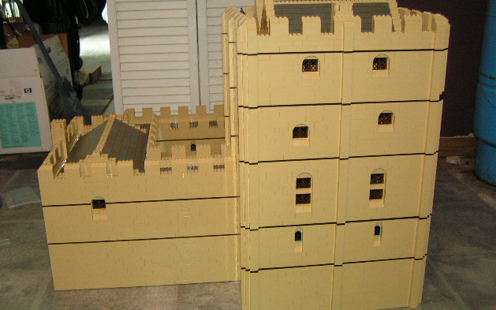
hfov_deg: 48.2
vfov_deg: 31.2
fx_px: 554
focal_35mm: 41
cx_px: 244
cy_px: 157
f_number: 2.8
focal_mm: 6.3
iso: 200
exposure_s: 1/40
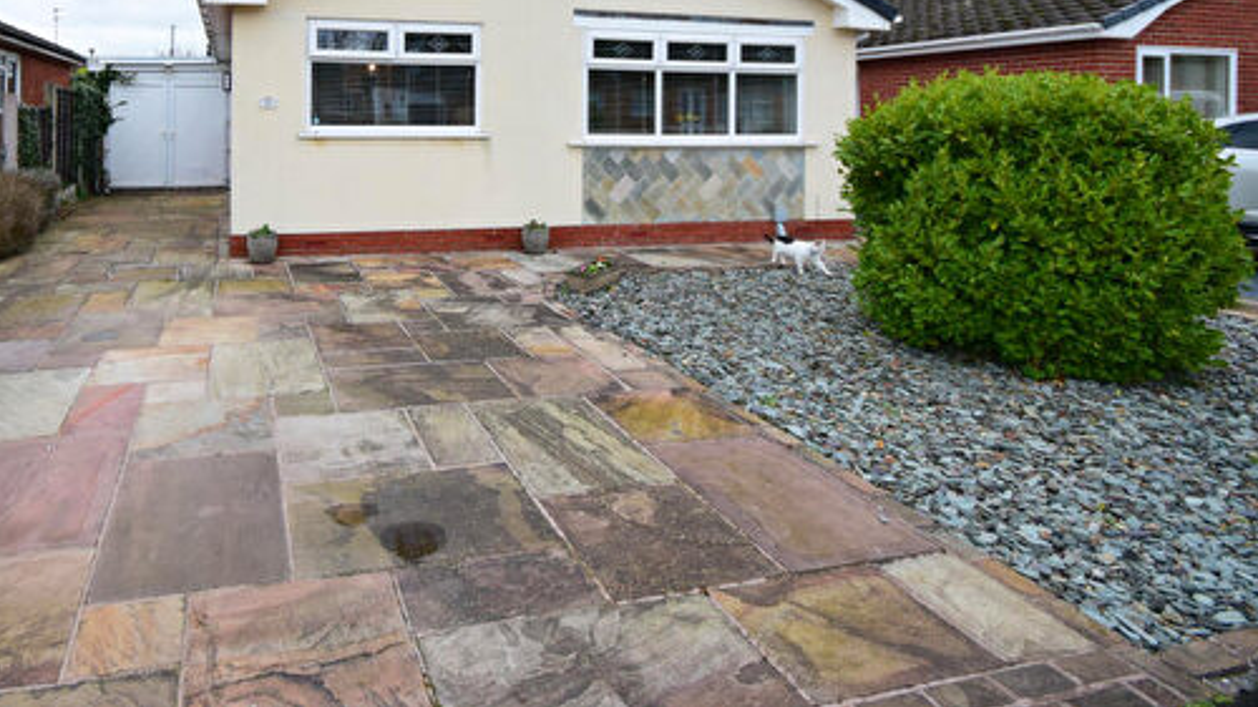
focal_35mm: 22
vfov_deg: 48.1
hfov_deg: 78.5
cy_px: 125
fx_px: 734
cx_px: 415
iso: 1250
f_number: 9
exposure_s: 1/320
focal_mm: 10
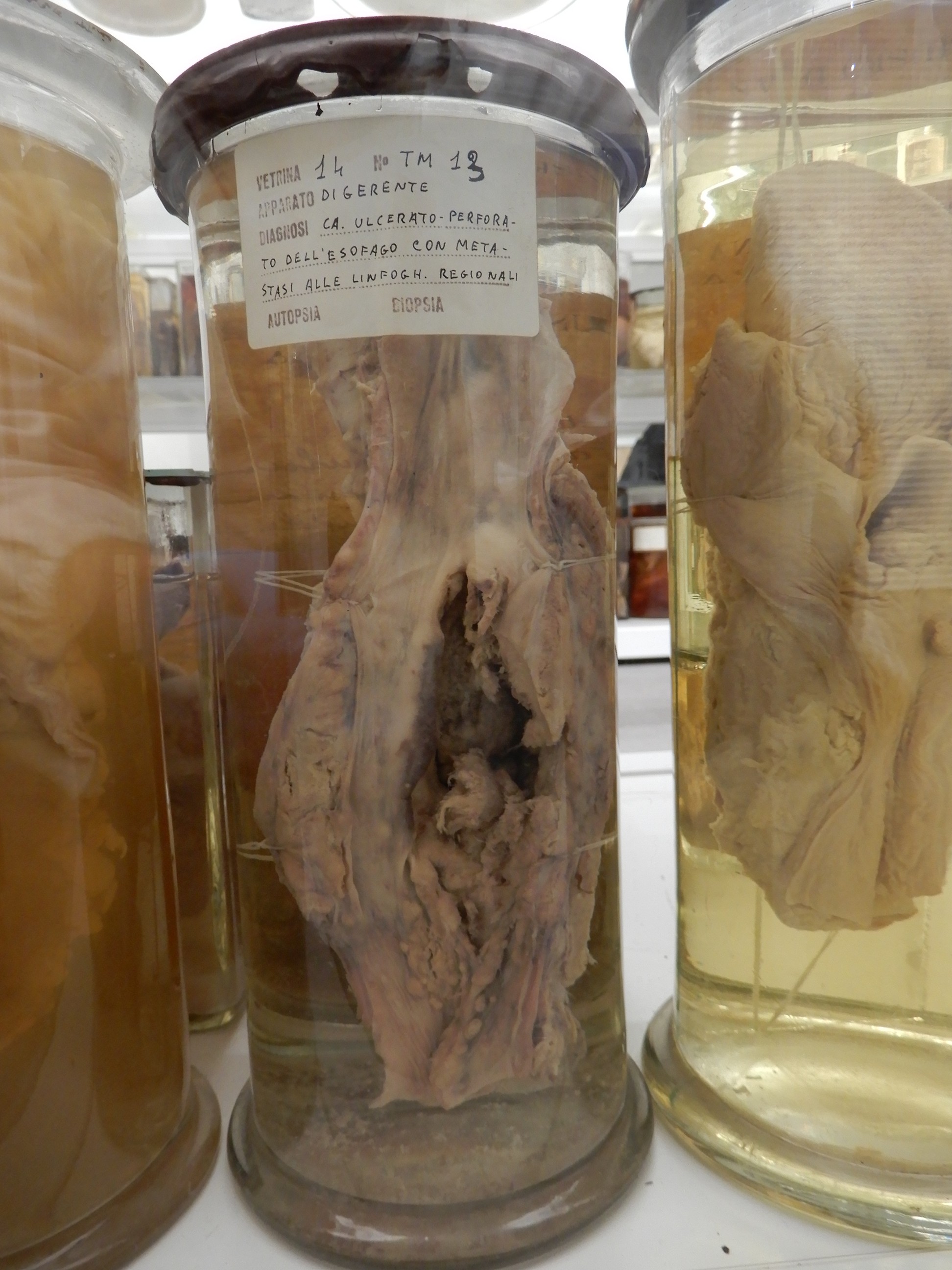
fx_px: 880
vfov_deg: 71.6
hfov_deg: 56.8
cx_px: 476
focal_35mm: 24
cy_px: 635
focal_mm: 4.3
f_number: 3.4
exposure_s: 1/30
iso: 320
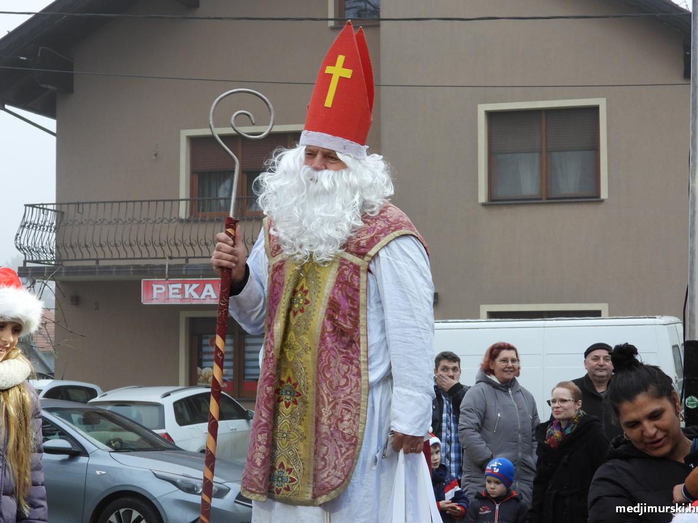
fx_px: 1553
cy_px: 256
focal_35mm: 77
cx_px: 348
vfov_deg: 19.1
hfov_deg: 25.3
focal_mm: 13.5
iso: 160
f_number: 3.5
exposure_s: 1/60
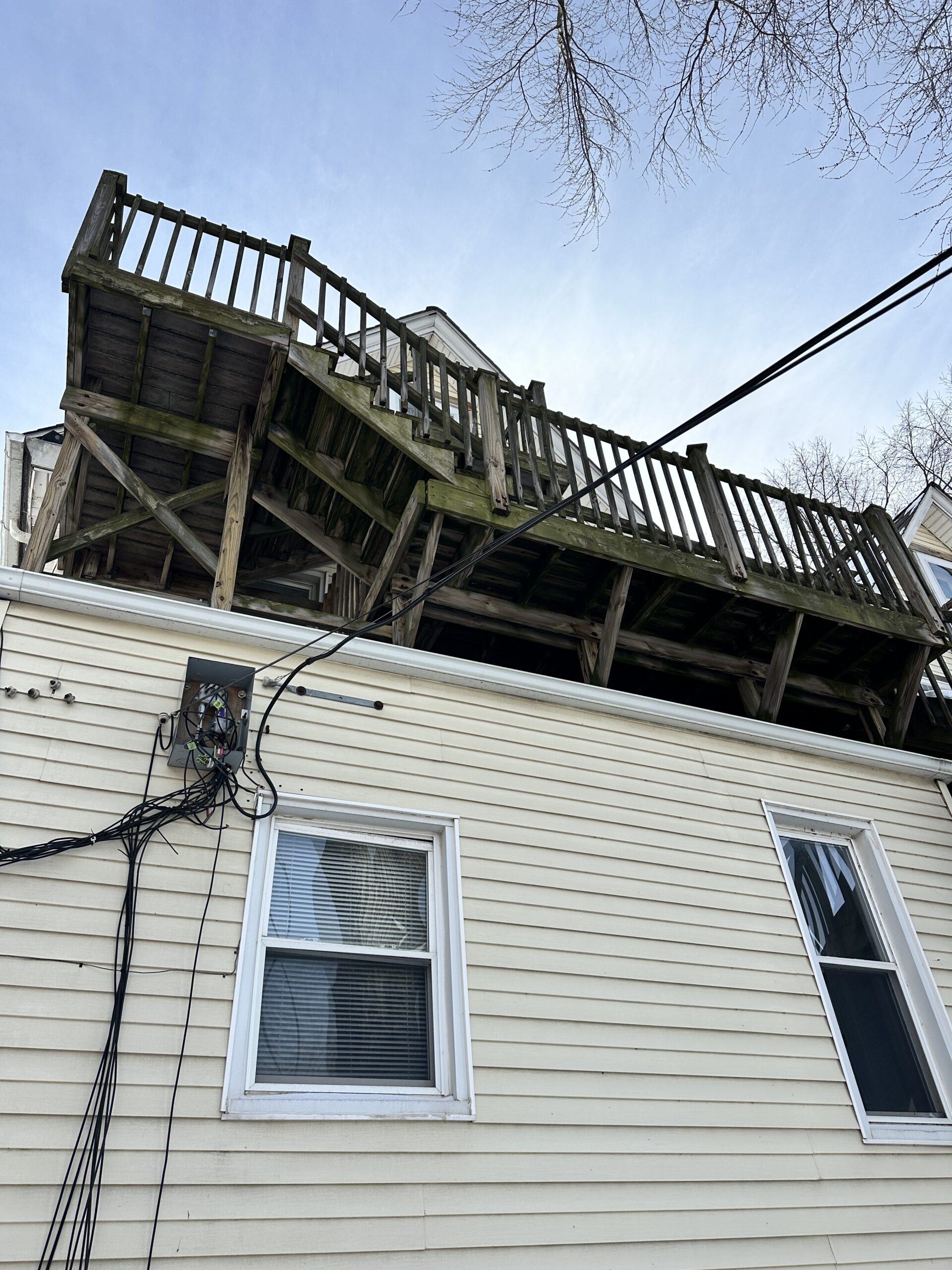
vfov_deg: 71.6
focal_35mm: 24
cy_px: 635
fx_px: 880
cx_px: 476
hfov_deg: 56.8
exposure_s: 1/4545
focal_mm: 6.86
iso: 80
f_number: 1.78
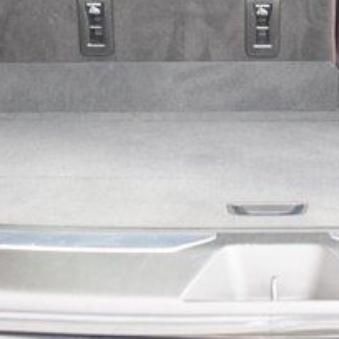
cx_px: 258
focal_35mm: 96
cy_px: 29
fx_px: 1064
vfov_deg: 17.8
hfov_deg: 18.0
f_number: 2.8
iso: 1600
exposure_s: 1/5
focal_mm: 24
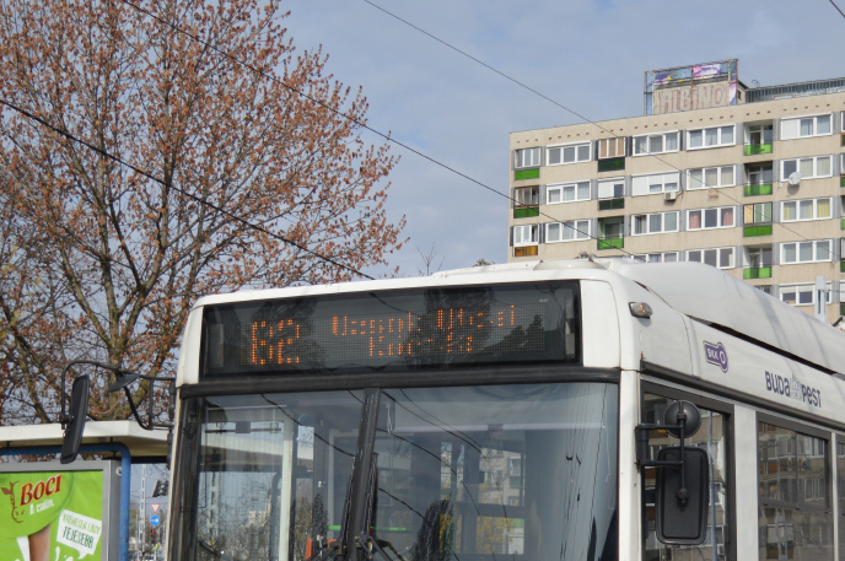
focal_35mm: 68
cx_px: 531
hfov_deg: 29.6
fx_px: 1594
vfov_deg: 19.6
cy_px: 490
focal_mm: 24
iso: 200
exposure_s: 1/3200
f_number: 4
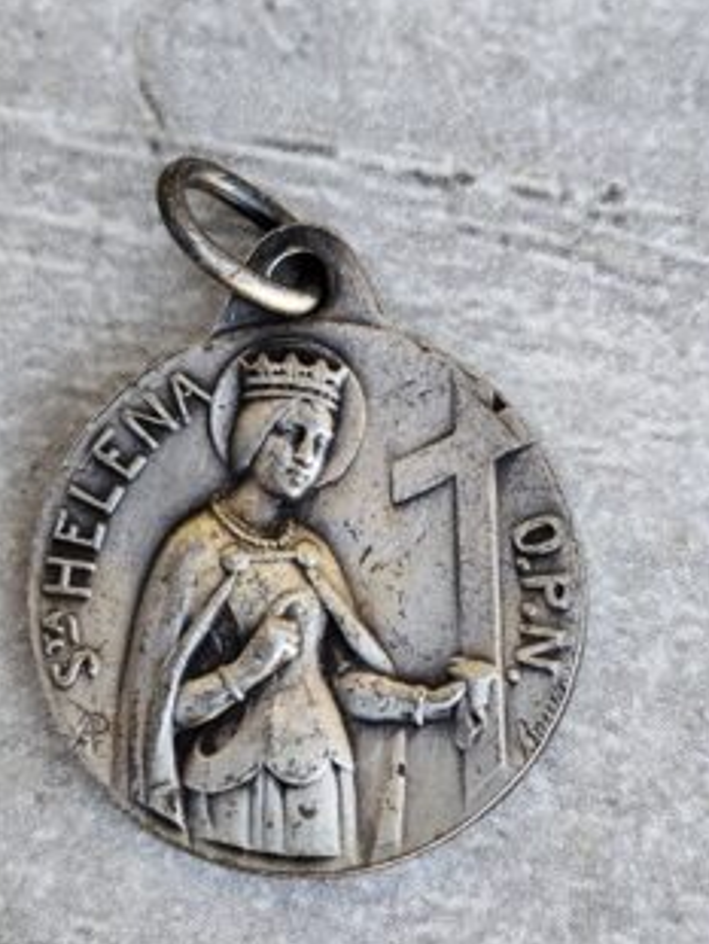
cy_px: 542
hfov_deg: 12.4
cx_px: 304
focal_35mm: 120
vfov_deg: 16.4
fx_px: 3273
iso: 125
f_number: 1.65
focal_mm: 6.19
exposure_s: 1/100
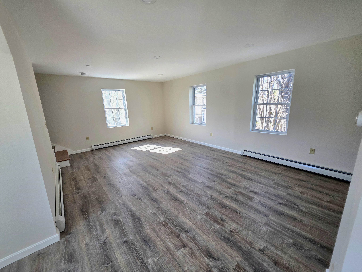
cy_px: 136
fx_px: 136
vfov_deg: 89.9
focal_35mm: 13
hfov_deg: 106.2
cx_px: 181
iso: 80
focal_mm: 2.2
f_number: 1.9
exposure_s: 1/120
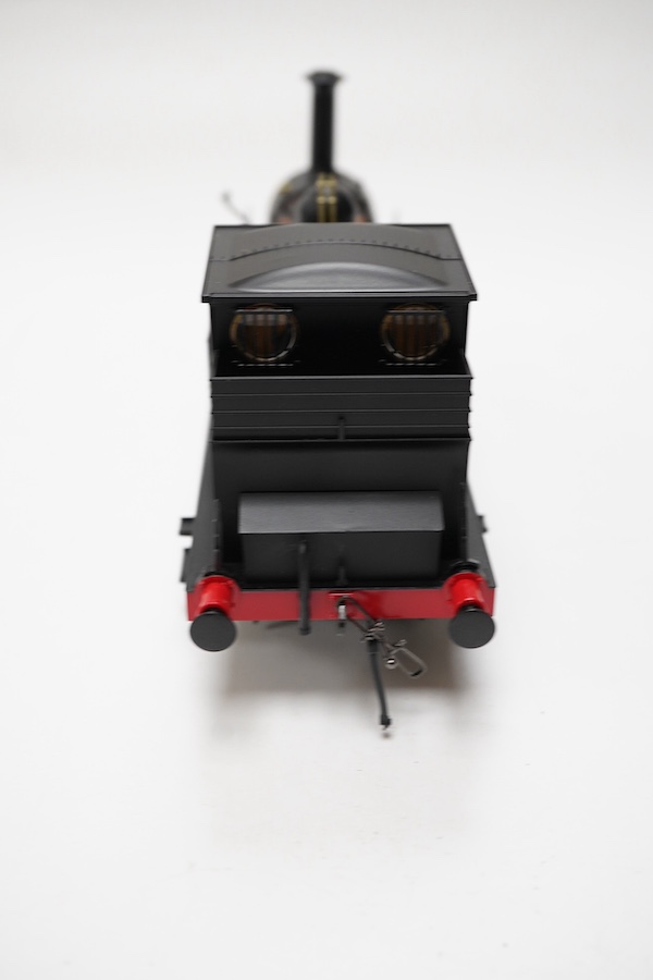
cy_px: 490
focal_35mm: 45
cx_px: 326
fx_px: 1224
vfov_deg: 43.6
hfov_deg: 29.9
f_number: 9
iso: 1250
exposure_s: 1/125
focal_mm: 30
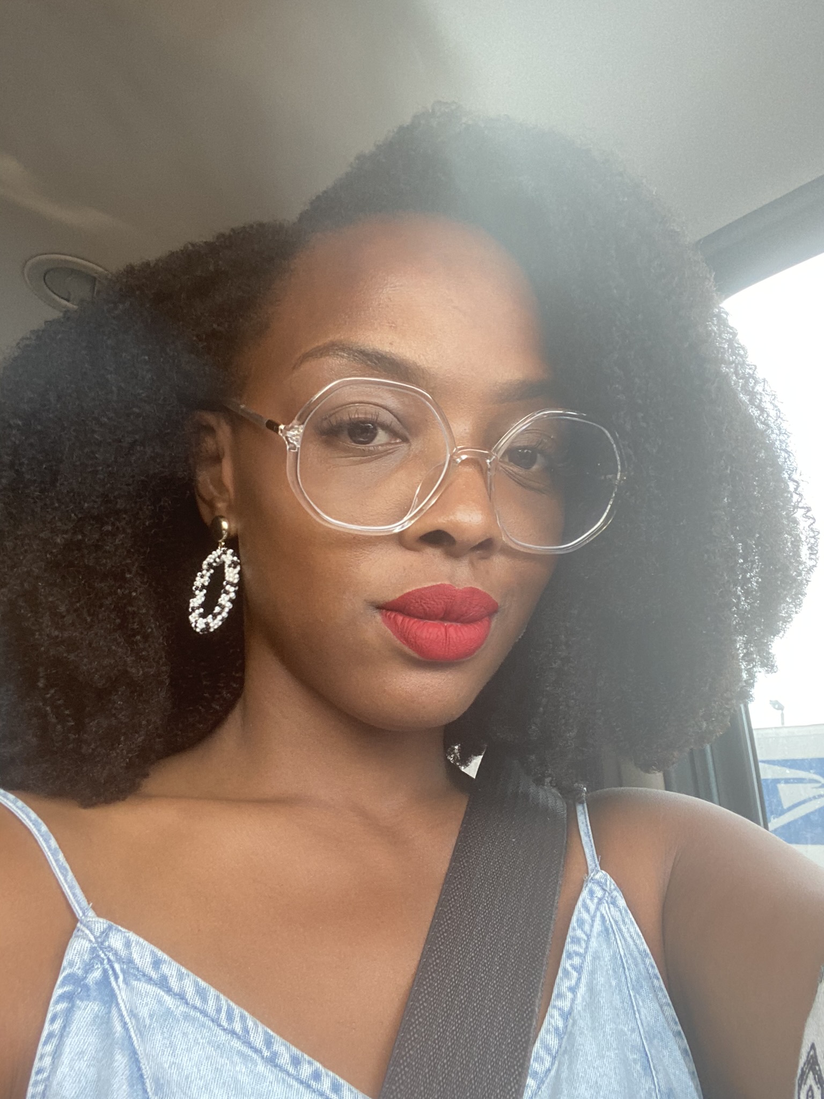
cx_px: 412
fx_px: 952
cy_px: 550
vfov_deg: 60.0
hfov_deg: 46.8
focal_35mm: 30
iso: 125
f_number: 2.2
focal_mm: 2.71
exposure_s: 1/60
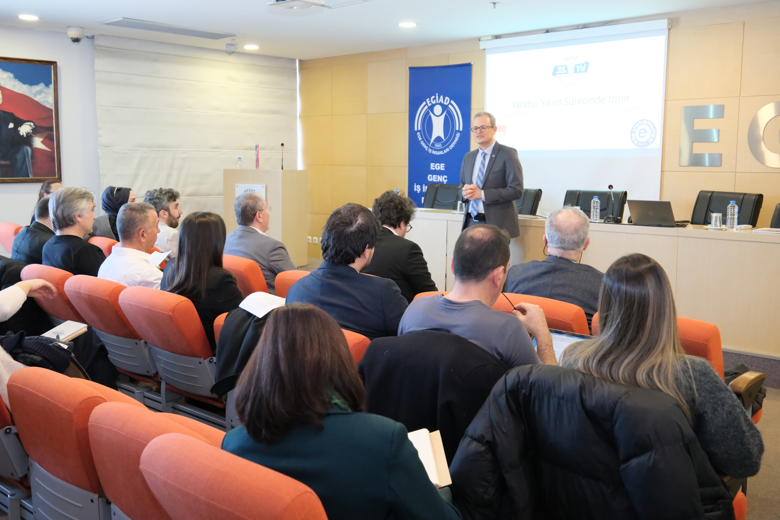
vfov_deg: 37.8
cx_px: 390
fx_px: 758
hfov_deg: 54.4
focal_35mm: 35
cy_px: 260
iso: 4000
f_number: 4
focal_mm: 23
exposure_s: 1/100
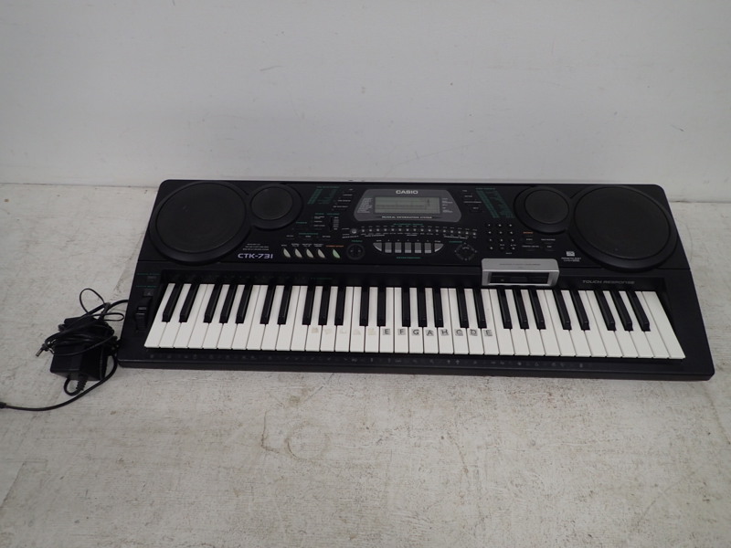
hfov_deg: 69.4
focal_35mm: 25
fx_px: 528
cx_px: 366
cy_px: 274
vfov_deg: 54.9
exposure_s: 1/60
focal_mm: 4.5
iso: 100
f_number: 2
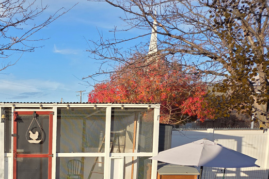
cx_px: 6
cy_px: 181
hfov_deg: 37.8
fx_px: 351
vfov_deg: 27.0
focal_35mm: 47
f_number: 1.8
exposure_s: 1/2175
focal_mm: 5.4
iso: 80
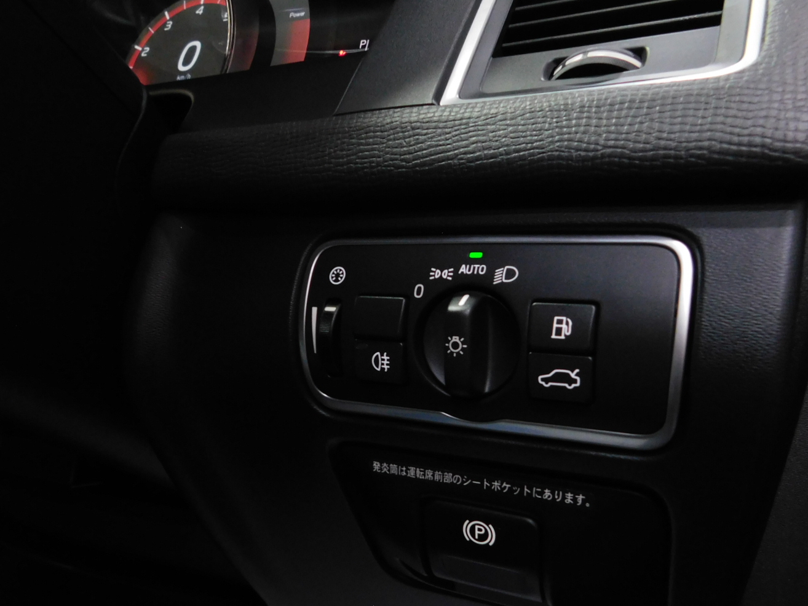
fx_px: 654
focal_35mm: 28
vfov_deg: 49.5
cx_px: 431
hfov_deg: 63.4
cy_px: 359
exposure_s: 1/13
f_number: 3
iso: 400
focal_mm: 4
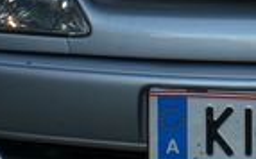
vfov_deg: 7.8
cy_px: -3
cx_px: 333
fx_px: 1157
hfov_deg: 12.3
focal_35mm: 166
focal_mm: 6.3
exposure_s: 1/320
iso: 50
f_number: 4.4
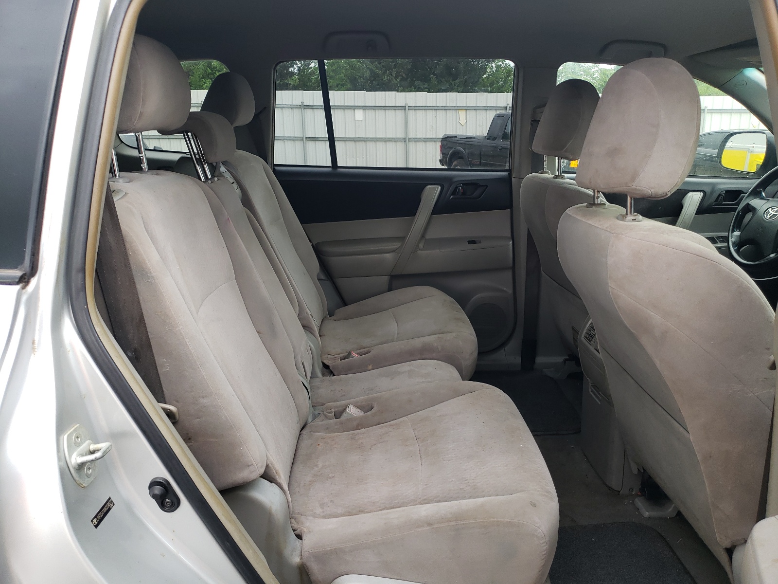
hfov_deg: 67.3
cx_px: 389
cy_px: 292
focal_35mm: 26
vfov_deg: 53.1
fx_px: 584
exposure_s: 1/120
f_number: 1.5
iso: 58
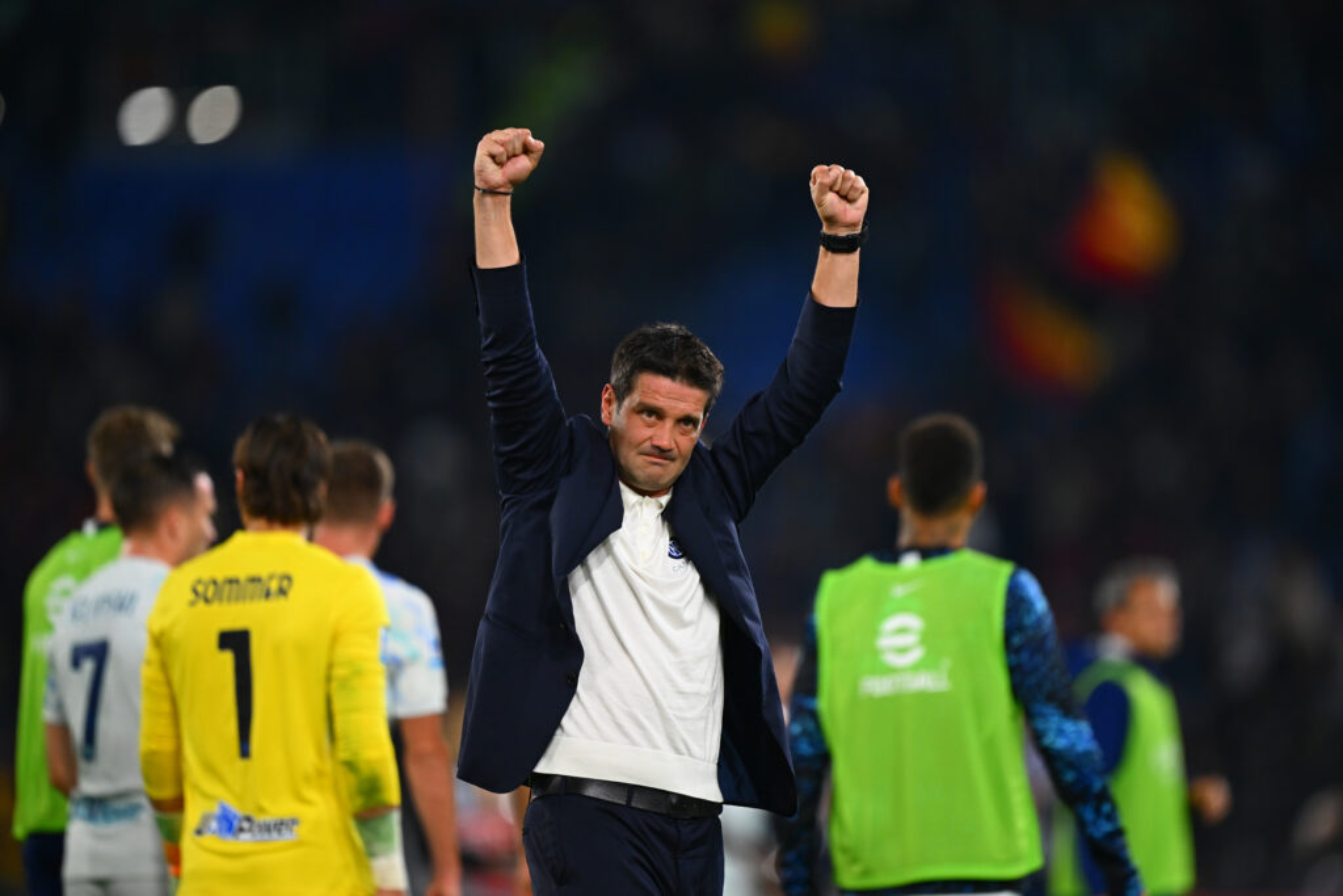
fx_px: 14923
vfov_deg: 3.4
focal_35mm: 400
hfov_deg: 5.2
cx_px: 672
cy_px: 448
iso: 2000
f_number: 2.8
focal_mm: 400
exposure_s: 1/1600
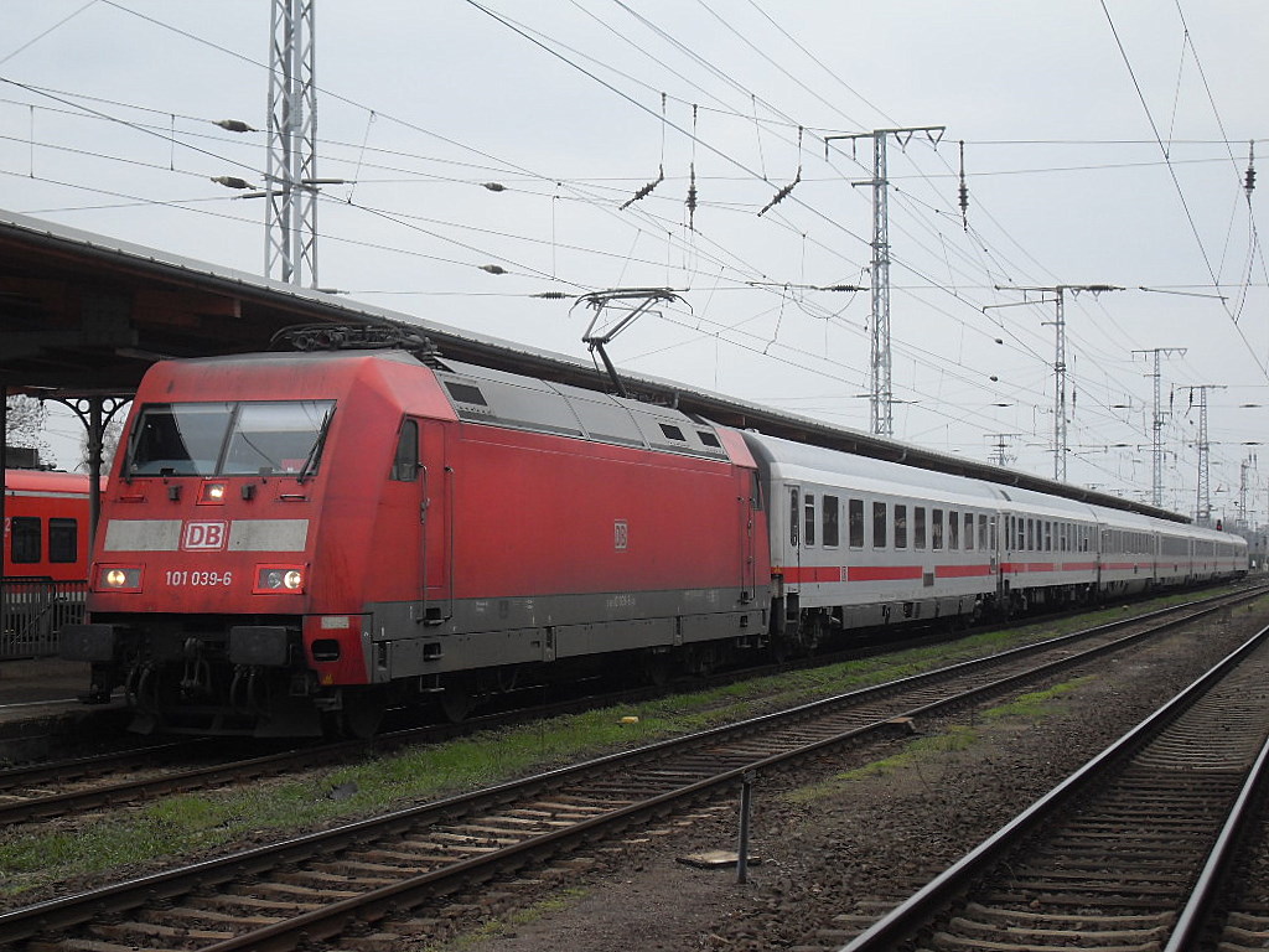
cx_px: 634
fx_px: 2529
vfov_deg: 21.3
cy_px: 476
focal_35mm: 69
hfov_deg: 28.2
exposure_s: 1/180
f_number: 4
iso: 80
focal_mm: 11.8
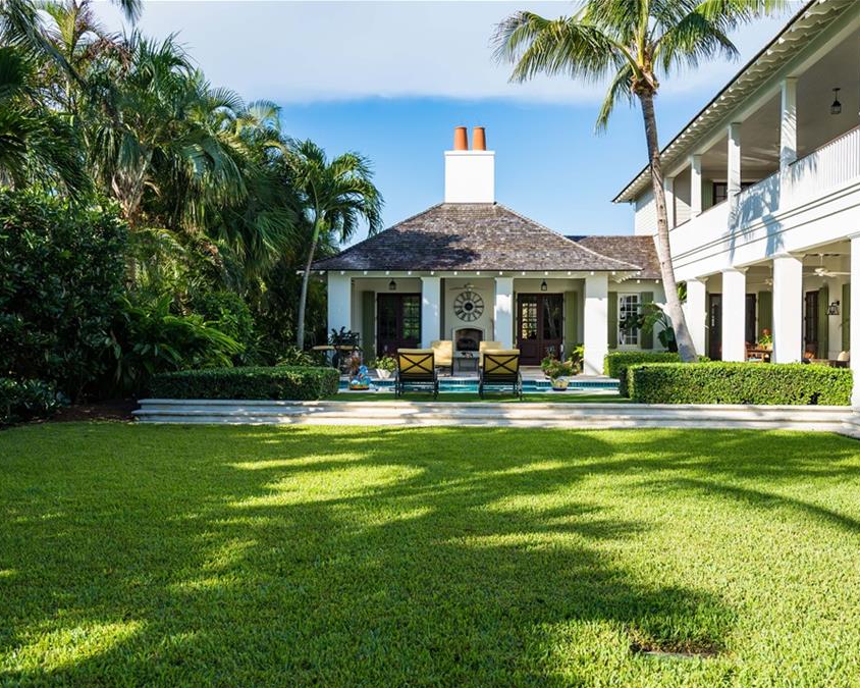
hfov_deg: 54.2
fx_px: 840
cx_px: 449
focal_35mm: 33
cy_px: 347
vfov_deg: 44.5
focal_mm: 29
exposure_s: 1/200
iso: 100
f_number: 6.3
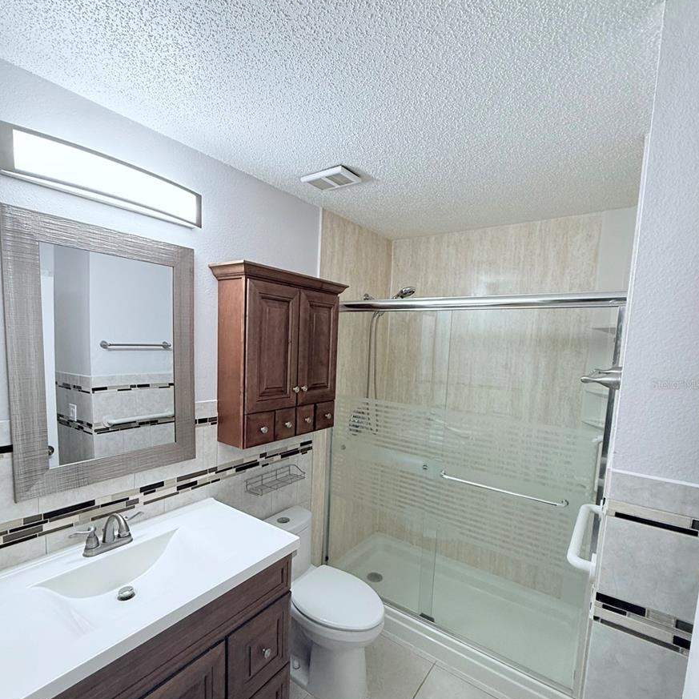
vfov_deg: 83.7
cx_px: 347
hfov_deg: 84.0
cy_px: 384
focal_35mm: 17
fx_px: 388
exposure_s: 1/99
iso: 250
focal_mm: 2.22
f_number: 2.2
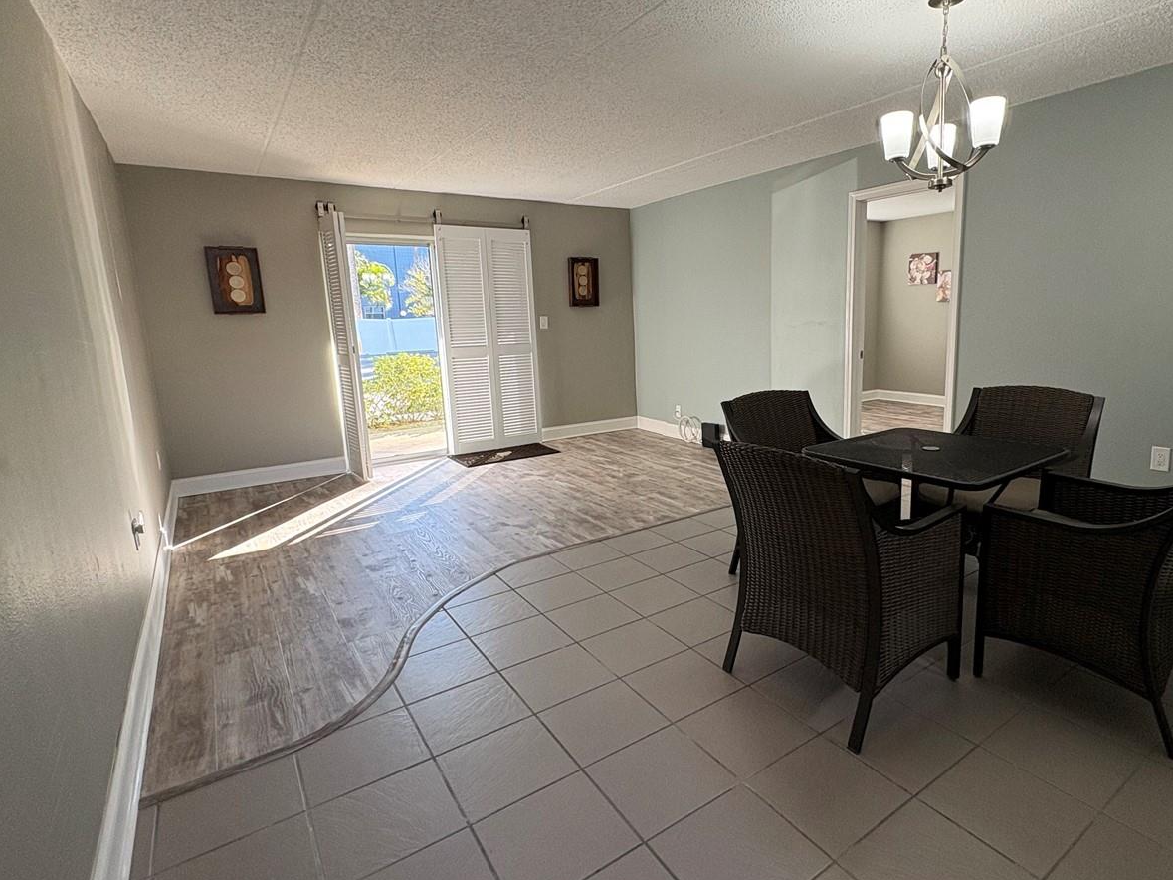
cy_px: 420
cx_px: 681
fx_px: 644
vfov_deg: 68.6
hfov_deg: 84.0
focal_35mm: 19
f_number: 2.2
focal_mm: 2.22
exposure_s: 1/120
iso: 125
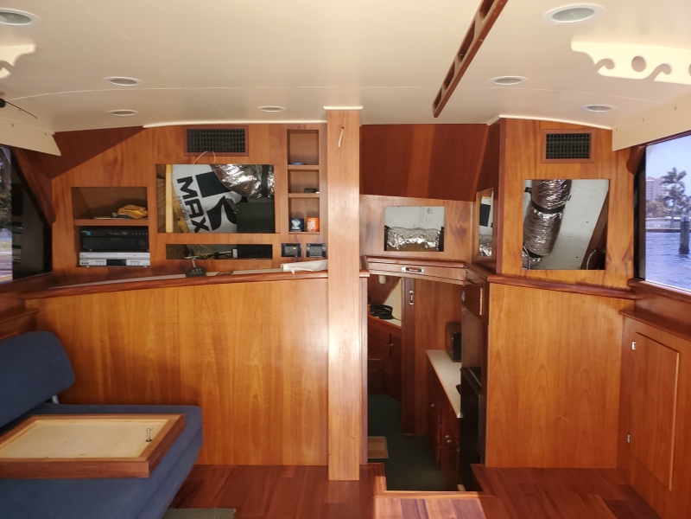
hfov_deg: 67.3
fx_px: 519
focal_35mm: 26
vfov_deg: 53.1
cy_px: 260
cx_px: 346
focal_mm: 4.3
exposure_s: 1/40
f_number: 2.4
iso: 100
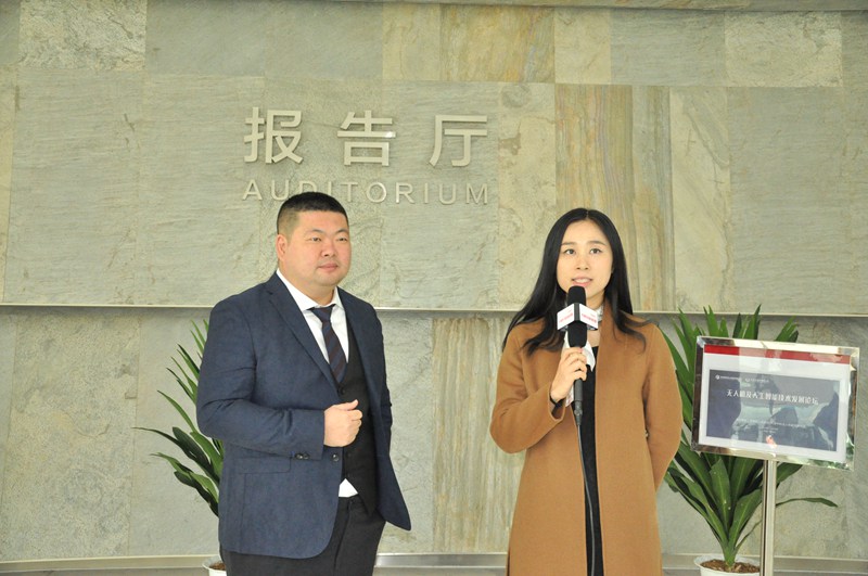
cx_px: 434
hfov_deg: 46.5
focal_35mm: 42
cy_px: 288
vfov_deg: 31.8
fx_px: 1011
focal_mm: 28
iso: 2000
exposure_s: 1/200
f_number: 4
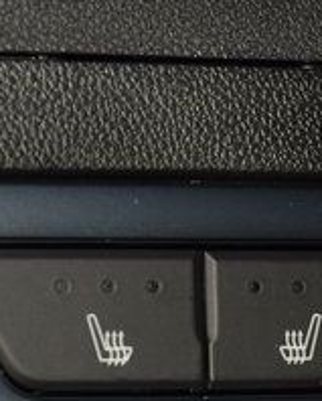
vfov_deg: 6.1
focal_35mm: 318
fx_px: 3779
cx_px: 209
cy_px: 347
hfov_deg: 4.9
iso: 100
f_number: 8
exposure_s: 1/125
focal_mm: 70
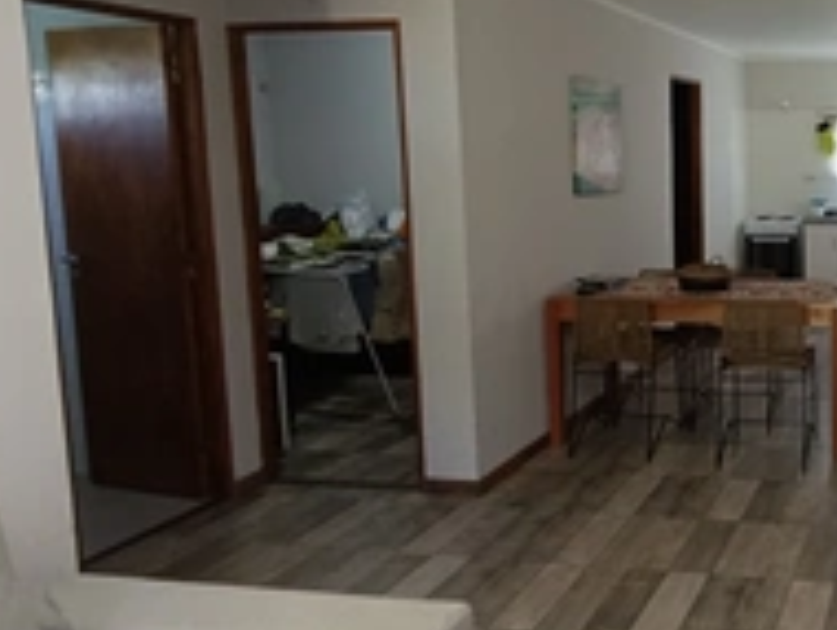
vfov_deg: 38.6
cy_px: 251
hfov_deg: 43.2
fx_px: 896
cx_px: 833
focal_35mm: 37
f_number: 2.2
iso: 400
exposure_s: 1/33.3
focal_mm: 1.65
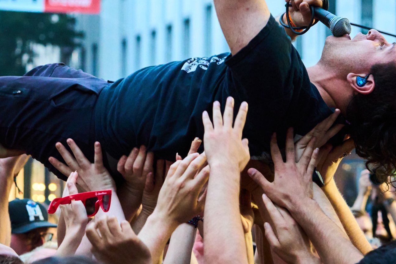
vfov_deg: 9.8
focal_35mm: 139
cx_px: 156
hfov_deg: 14.7
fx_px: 1529
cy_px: 24
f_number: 4
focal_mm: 70
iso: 3200
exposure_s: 1/250
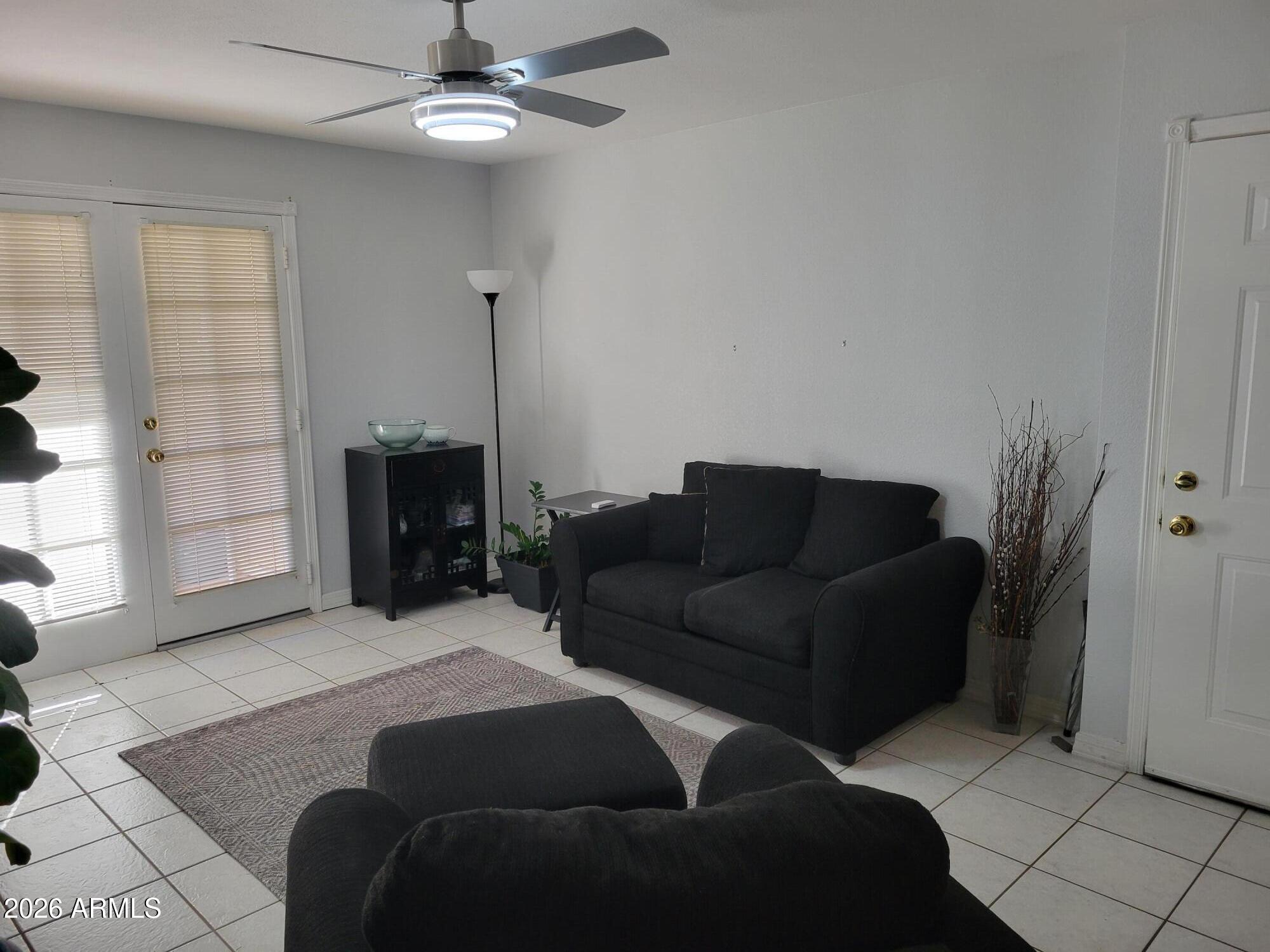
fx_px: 954
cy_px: 476
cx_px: 635
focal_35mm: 26
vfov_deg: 53.1
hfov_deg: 67.3
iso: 125
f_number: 1.8
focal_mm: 5.4
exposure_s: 1/120
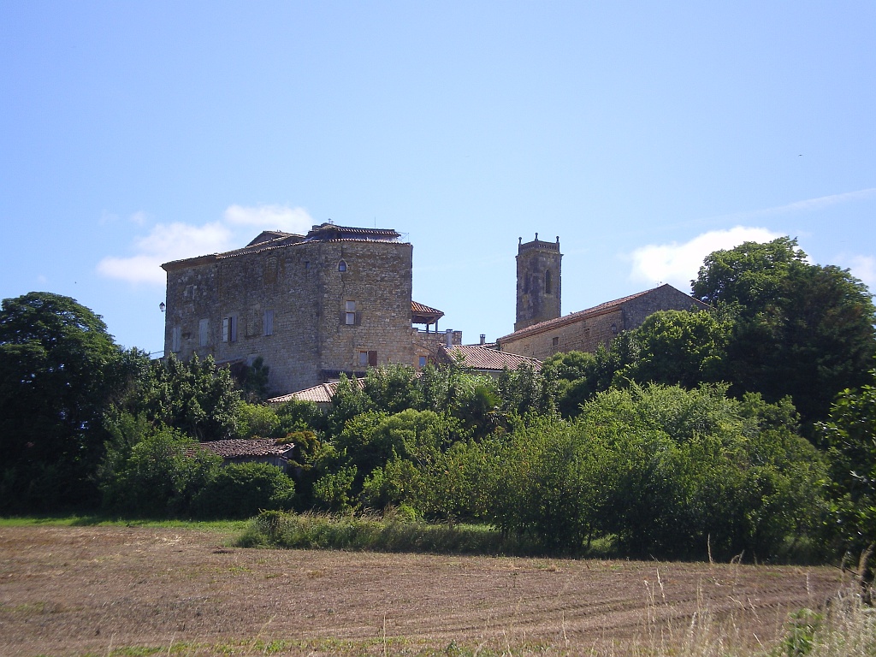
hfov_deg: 22.5
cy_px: 328
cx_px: 438
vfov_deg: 17.0
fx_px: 2202
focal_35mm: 87
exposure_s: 1/125
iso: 64
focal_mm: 14.3
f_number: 7.2
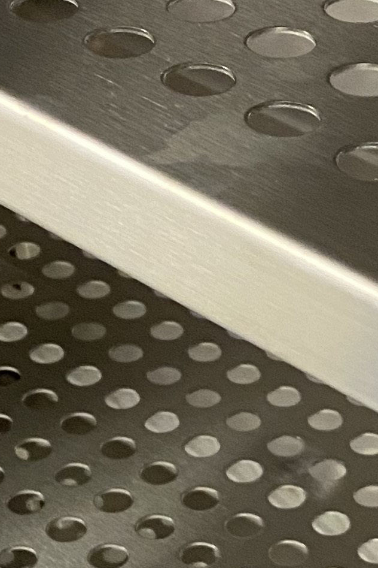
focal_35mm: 115
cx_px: 379
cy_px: 515
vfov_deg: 17.5
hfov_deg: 11.8
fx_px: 1811
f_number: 1.8
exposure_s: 1/33
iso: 500
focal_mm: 4.25
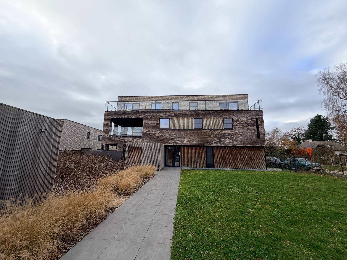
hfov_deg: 102.1
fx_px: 140
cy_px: 130
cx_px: 174
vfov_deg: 85.7
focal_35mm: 14
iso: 40
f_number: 2.2
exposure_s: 1/574
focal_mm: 2.22
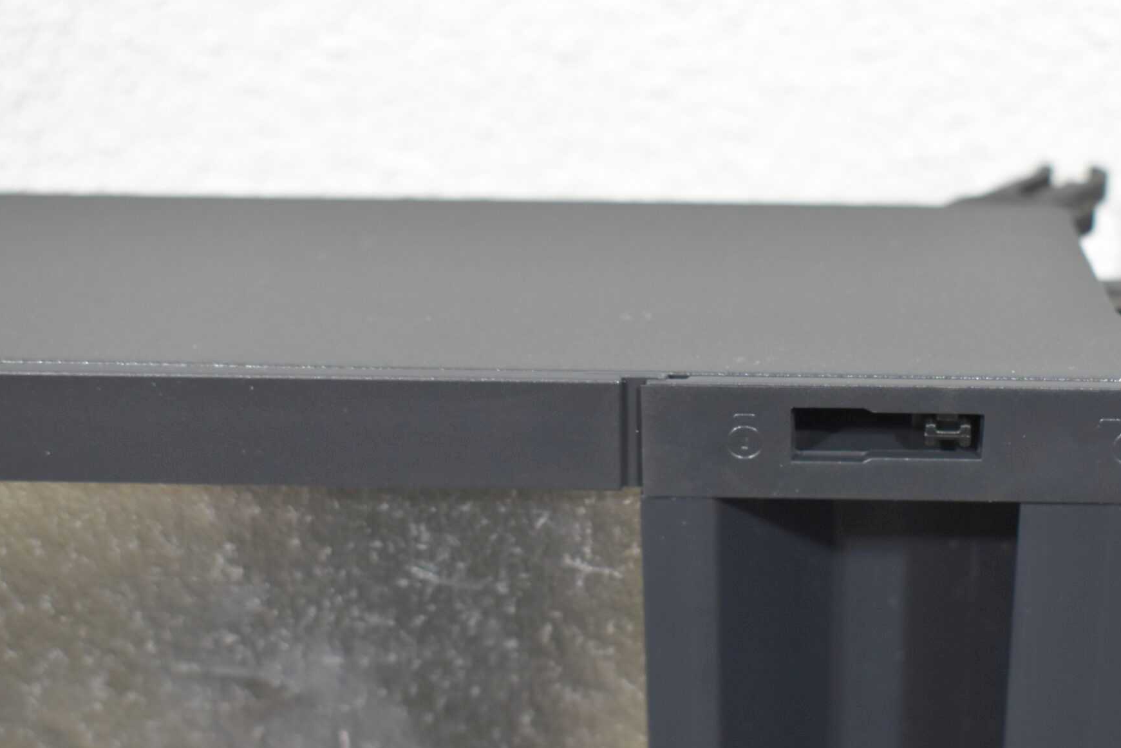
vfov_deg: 18.2
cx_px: 738
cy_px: 435
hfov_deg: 26.9
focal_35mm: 75
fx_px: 2335
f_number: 5.6
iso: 800
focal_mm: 34
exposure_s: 1/60
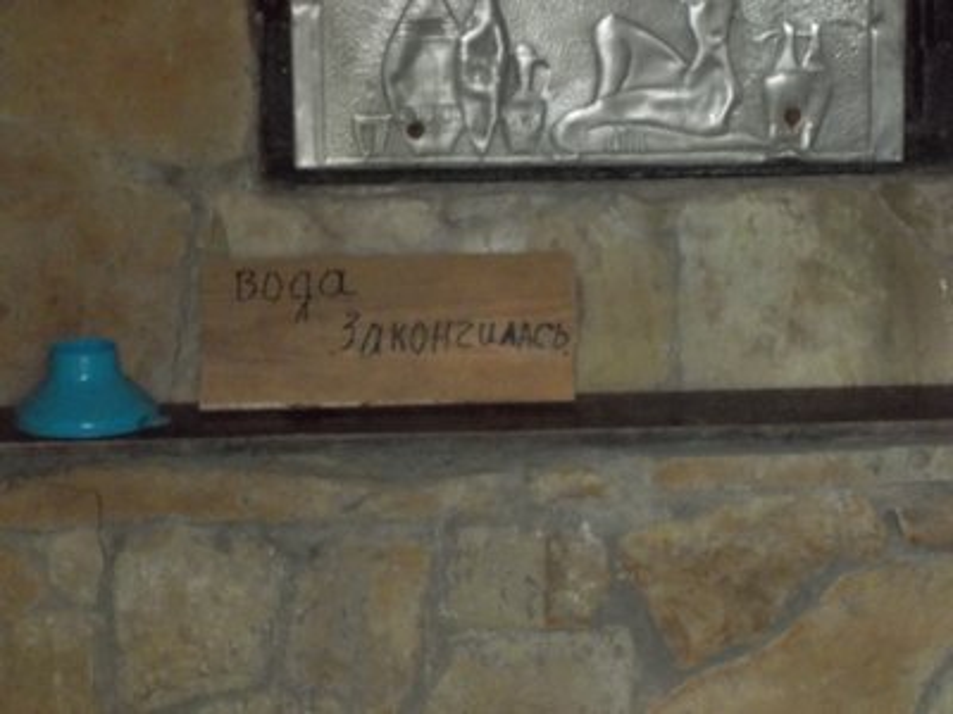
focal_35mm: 140
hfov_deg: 14.1
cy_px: 357
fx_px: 3854
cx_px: 476
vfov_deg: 10.6
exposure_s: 1/60
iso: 800
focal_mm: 20
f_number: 6.8
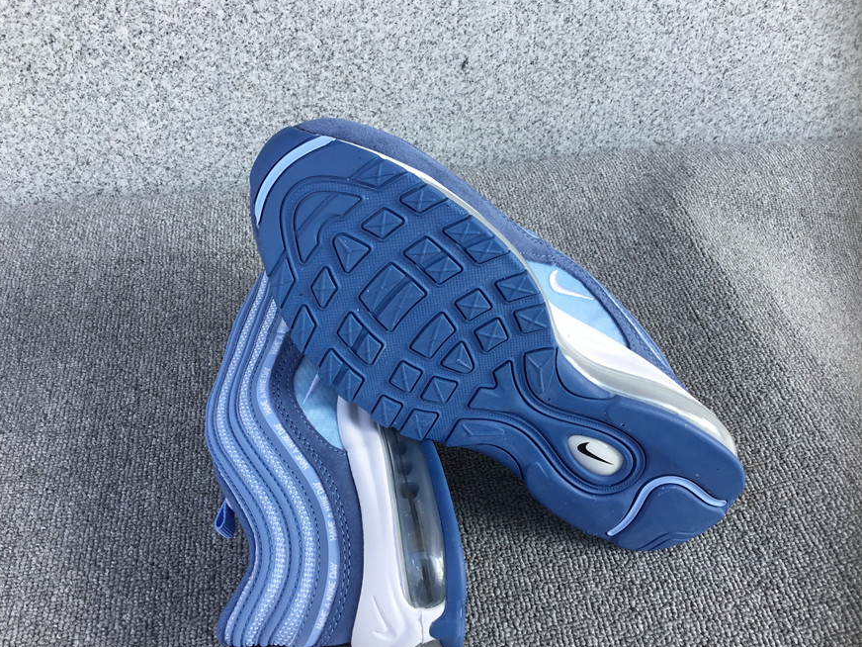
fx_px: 797
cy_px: 320
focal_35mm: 32
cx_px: 418
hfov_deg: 56.8
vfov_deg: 44.2
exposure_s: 1/264
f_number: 2.4
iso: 25
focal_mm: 3.3
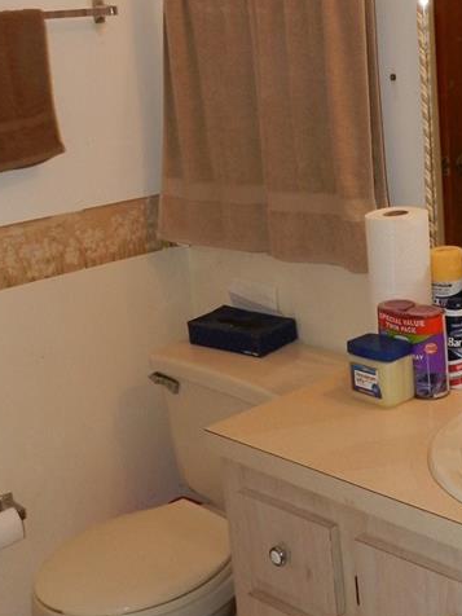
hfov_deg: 25.1
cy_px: 251
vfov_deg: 33.1
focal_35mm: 58
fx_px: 1032
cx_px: 316
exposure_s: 1/30
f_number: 3.4
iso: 200
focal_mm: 4
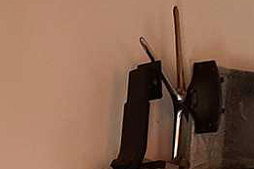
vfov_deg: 7.9
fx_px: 1100
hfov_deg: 12.9
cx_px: -26
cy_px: 460
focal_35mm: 156
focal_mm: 3.93
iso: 80
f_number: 1.7
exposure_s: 1/60
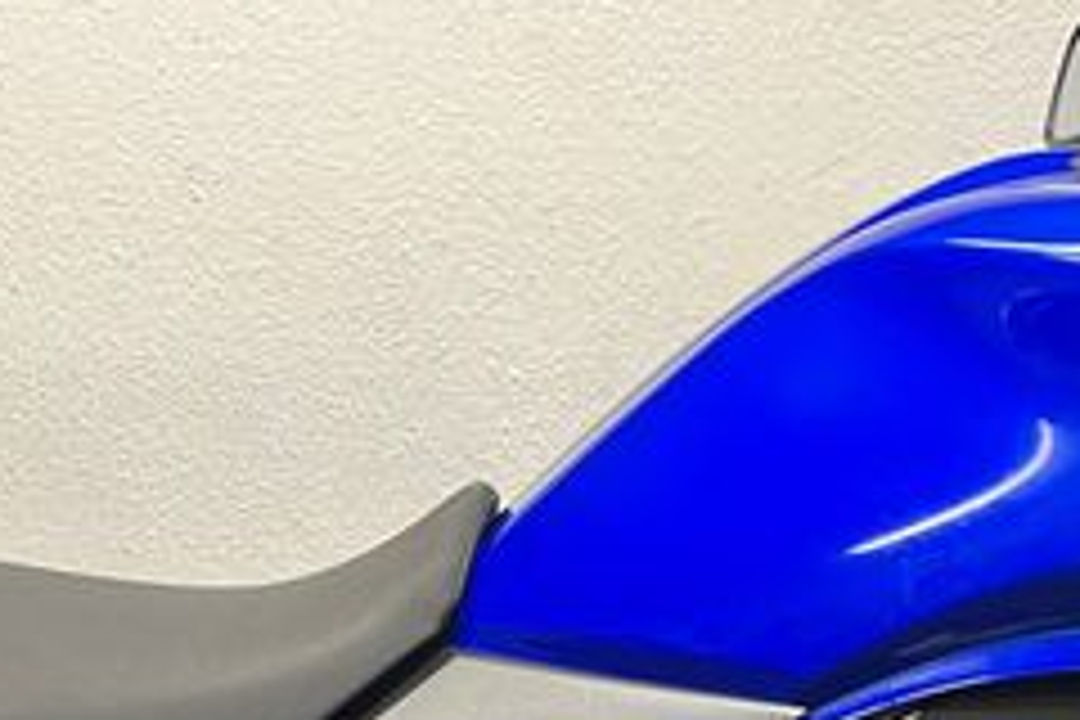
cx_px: 477
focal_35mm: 72
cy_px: 1030
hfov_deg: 28.1
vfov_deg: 17.3
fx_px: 2160
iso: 250
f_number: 1.6
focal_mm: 5.1
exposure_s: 1/50
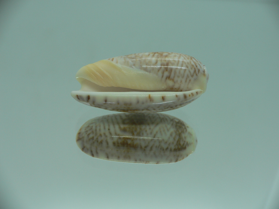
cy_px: 104
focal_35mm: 35
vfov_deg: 40.7
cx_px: 140
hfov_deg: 52.6
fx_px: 282
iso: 80
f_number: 2.8
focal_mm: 4.6
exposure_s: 1/80
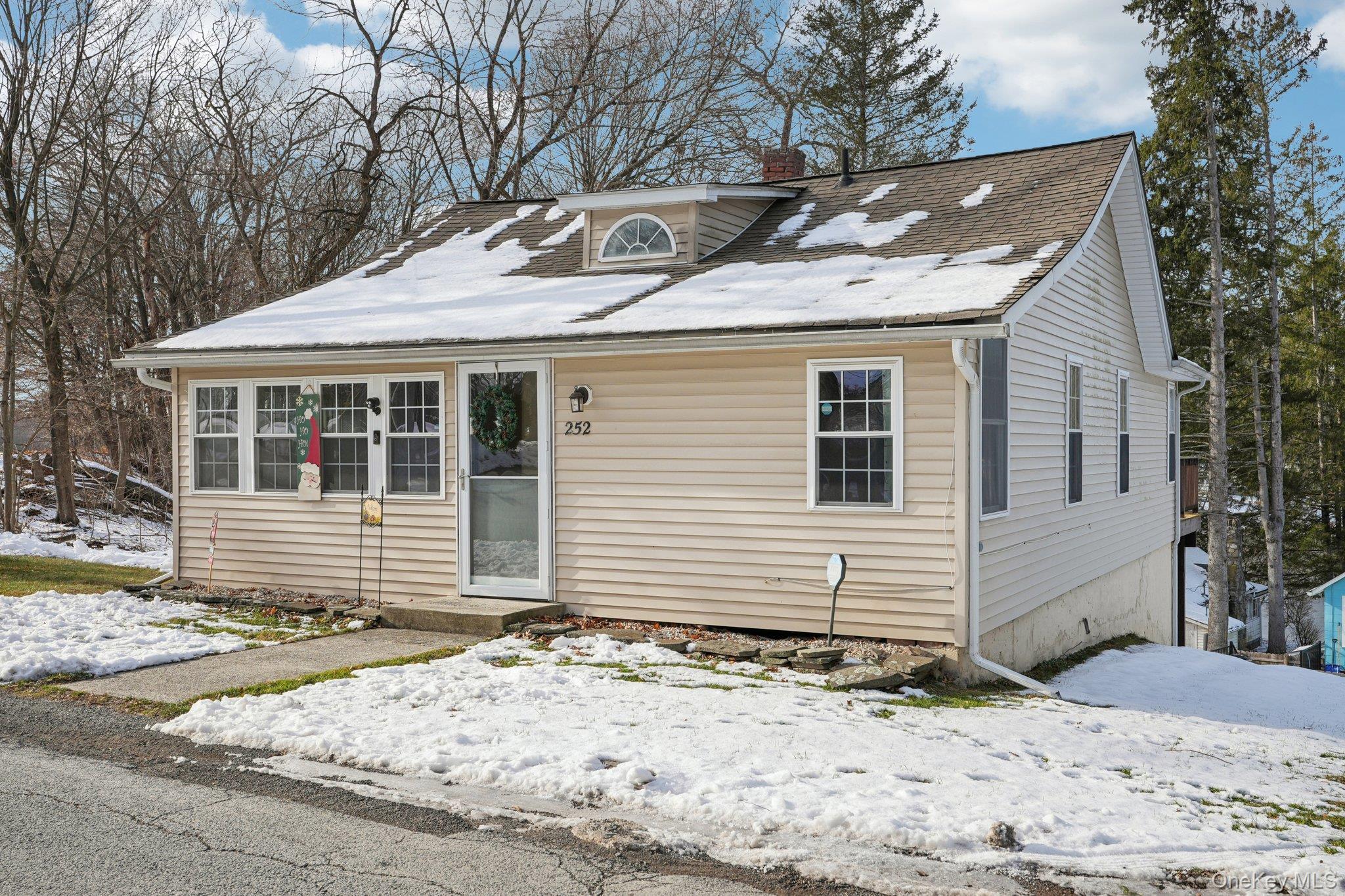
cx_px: 672
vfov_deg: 39.4
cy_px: 448
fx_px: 1251
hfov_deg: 56.5
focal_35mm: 34
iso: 100
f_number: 8
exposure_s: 1/200
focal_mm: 33.5
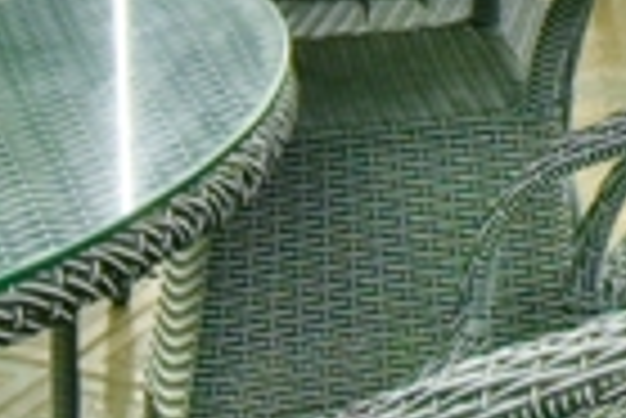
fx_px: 2176
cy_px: -721
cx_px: 808
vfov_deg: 9.3
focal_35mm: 125
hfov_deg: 15.6
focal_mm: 16
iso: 5000
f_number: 9
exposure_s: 1/60
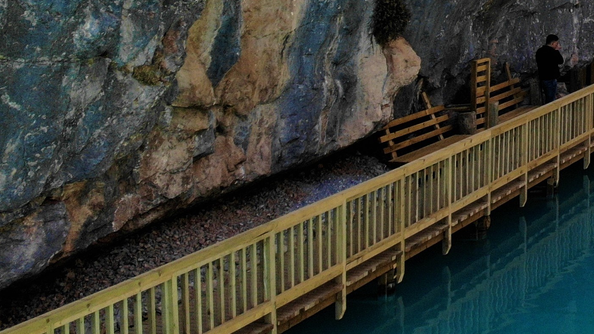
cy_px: -101
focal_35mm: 76
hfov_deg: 23.1
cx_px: 862
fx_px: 1197
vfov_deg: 15.2
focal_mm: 4.5
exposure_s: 1/336
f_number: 2.8
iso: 112
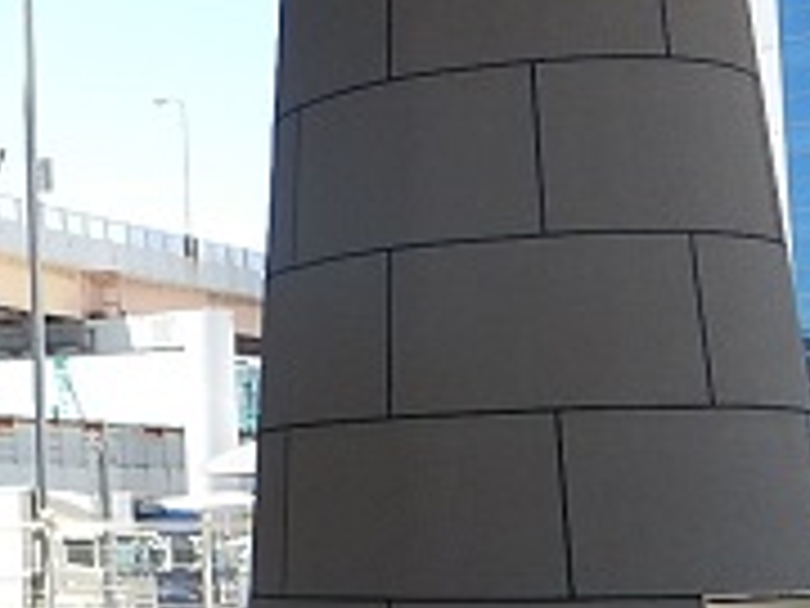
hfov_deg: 21.8
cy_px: 387
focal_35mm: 80
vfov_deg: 18.4
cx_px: -261
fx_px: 1872
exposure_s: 1/500
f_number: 2.8
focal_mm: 4.3
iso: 125
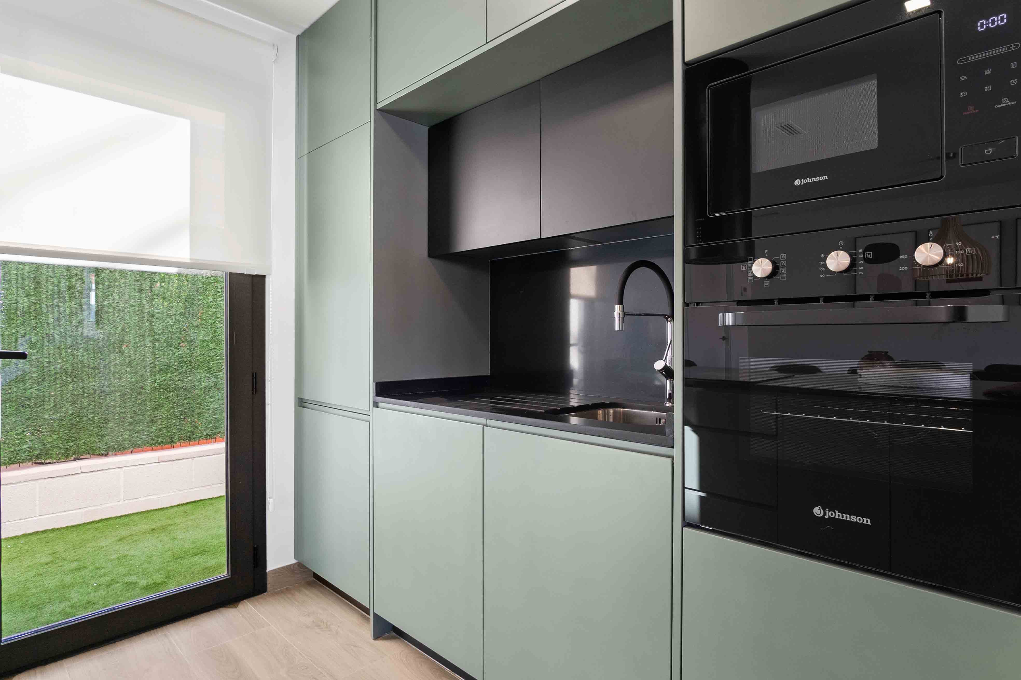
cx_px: 510
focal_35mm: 18
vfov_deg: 67.4
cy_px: 340
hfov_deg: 90.0
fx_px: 510
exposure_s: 1/4
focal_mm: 12
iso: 320
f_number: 8
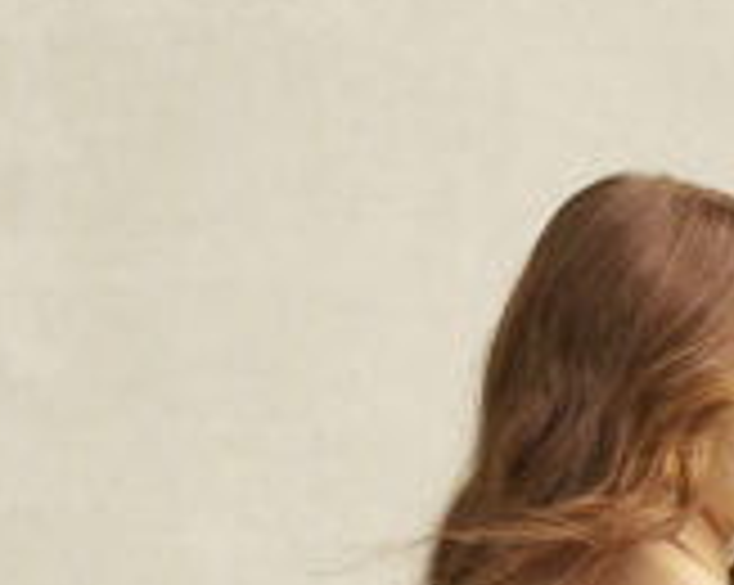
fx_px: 8983
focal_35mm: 414
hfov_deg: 4.7
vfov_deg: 3.6
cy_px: 1809
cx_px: 763
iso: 400
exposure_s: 1/125
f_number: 5.6
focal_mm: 70
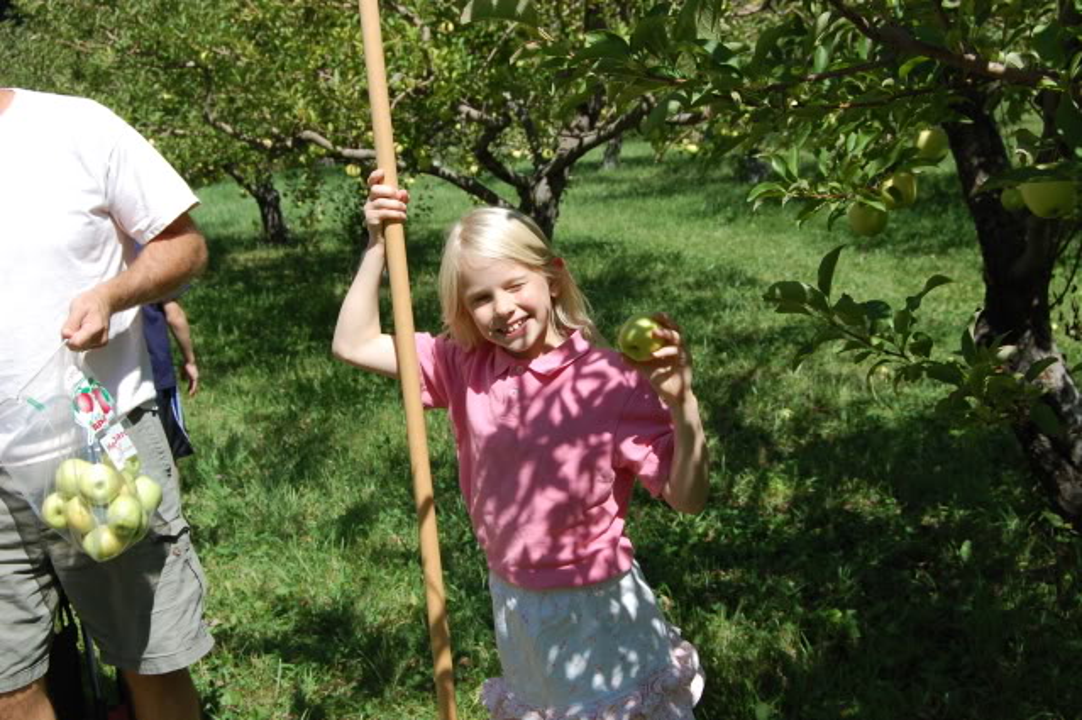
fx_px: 1532
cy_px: 360
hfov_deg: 38.9
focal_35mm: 51
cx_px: 541
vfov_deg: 26.4
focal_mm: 34
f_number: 9
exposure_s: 1/320
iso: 200
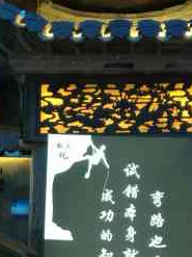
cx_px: 101
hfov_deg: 14.5
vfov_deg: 18.9
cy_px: 244
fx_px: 755
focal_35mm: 102
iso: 80
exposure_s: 1/30
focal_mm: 4.04
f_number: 2
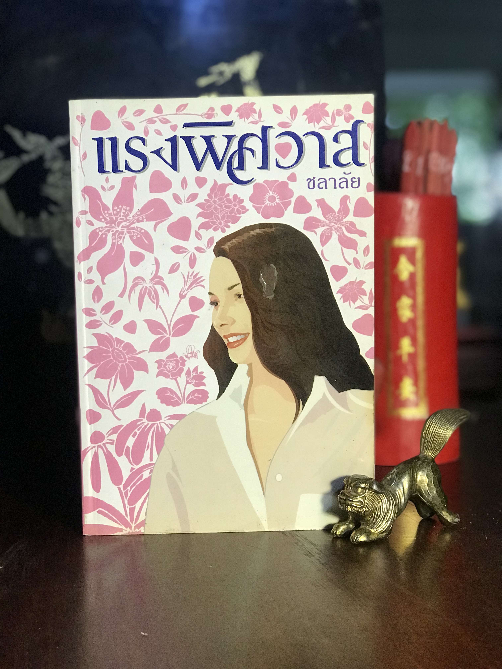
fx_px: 1102
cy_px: 334
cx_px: 251
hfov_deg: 25.7
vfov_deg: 33.8
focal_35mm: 57
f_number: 2.8
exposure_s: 1/50
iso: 200
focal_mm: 6.6
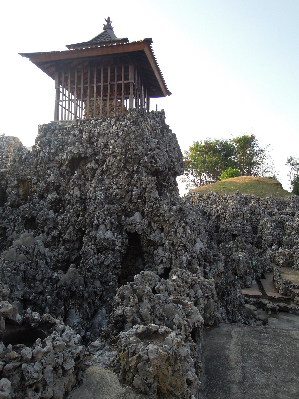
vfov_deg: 71.6
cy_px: 200
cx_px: 150
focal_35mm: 24
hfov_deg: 56.8
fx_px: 276
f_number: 2.8
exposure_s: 1/500
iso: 160
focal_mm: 4.3
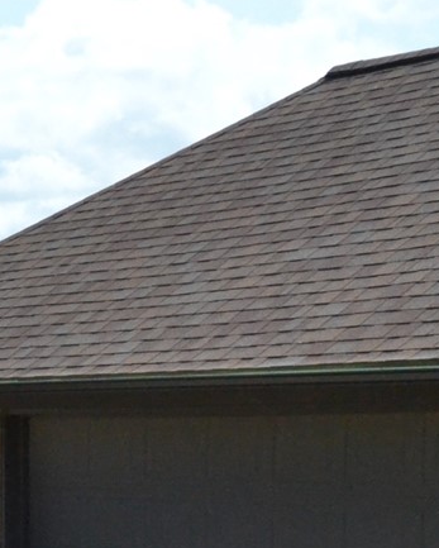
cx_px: -762
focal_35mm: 127
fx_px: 2060
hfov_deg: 9.9
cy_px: 510
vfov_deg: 15.0
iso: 1600
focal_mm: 18
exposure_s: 1/4000
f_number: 9
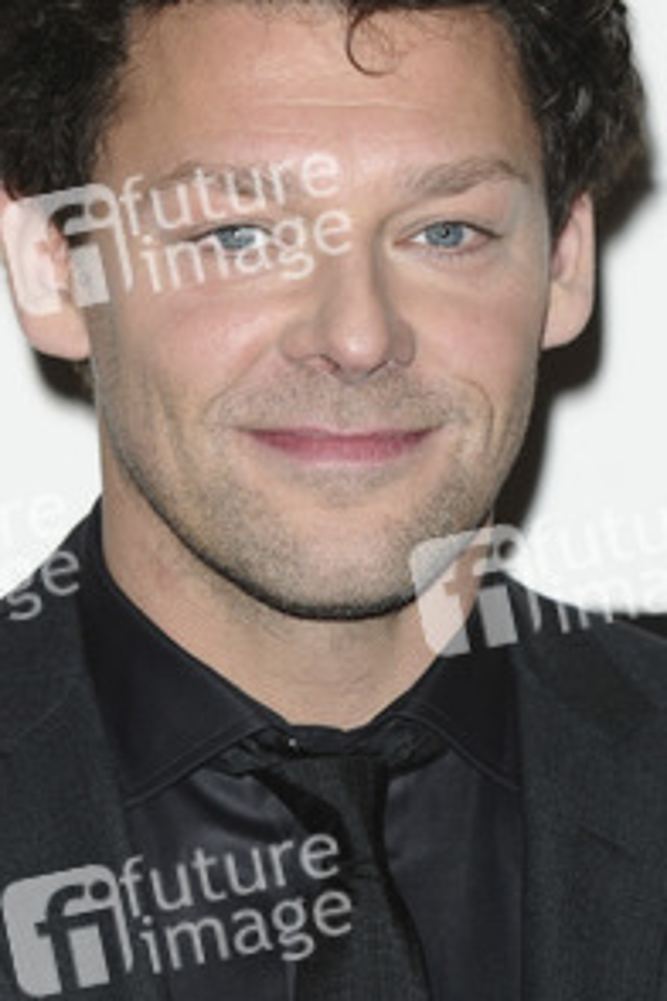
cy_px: 405
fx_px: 8800
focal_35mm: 317
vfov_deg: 6.5
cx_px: 277
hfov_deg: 4.3
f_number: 4.5
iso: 320
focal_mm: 155
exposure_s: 1/200
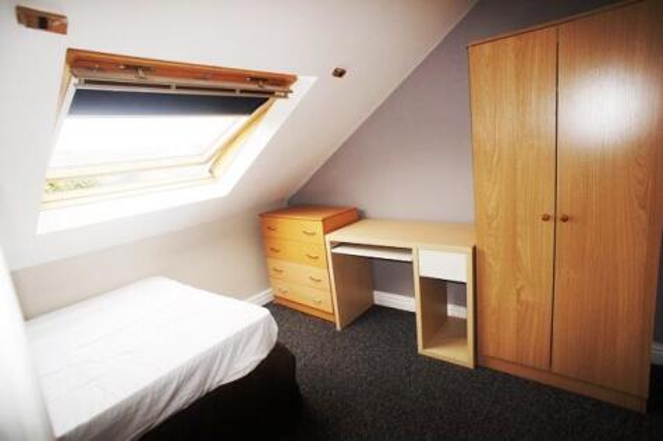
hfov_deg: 73.8
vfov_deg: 53.1
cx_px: 332
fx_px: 442
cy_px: 220
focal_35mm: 24
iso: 200
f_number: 4
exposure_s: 1/100
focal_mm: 16
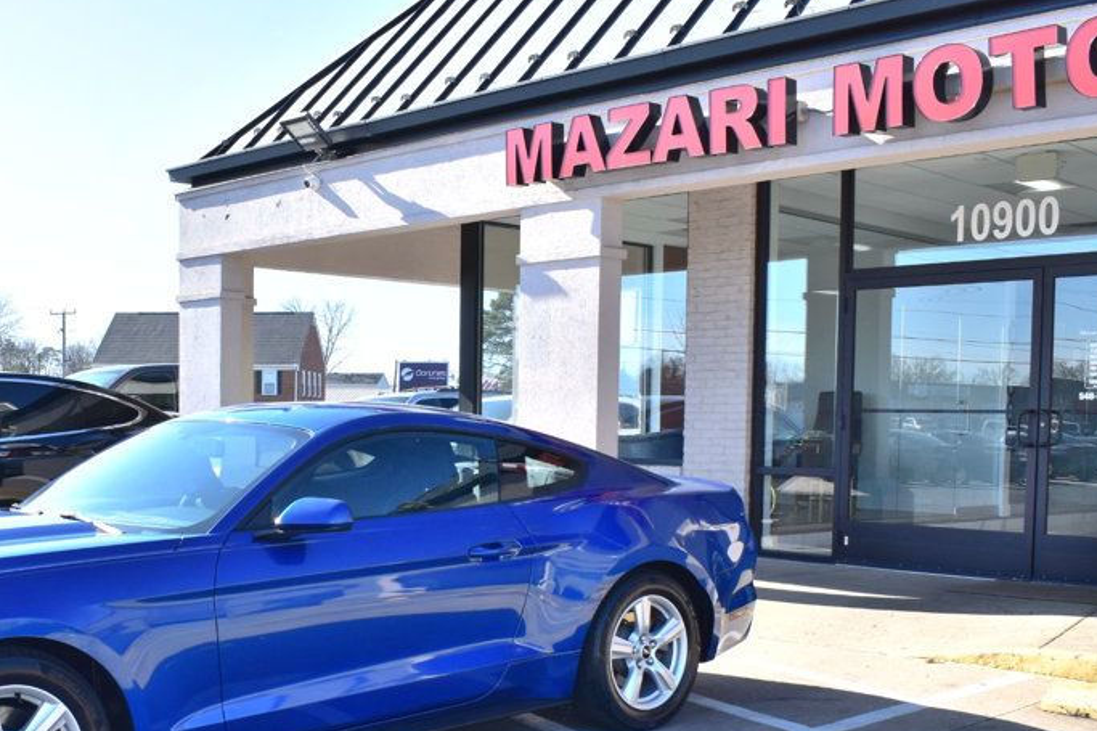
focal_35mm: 45
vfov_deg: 29.5
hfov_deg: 43.3
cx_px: 424
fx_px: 1371
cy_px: 525
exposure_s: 1/320
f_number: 10
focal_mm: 20
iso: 400
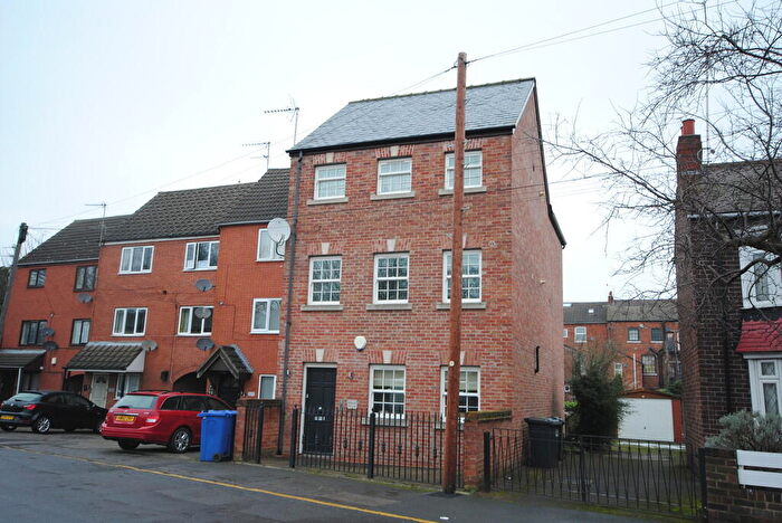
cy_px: 262
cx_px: 391
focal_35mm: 30
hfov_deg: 61.9
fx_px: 652
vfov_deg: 43.7
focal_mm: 20
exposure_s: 1/40
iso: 200
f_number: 5.6
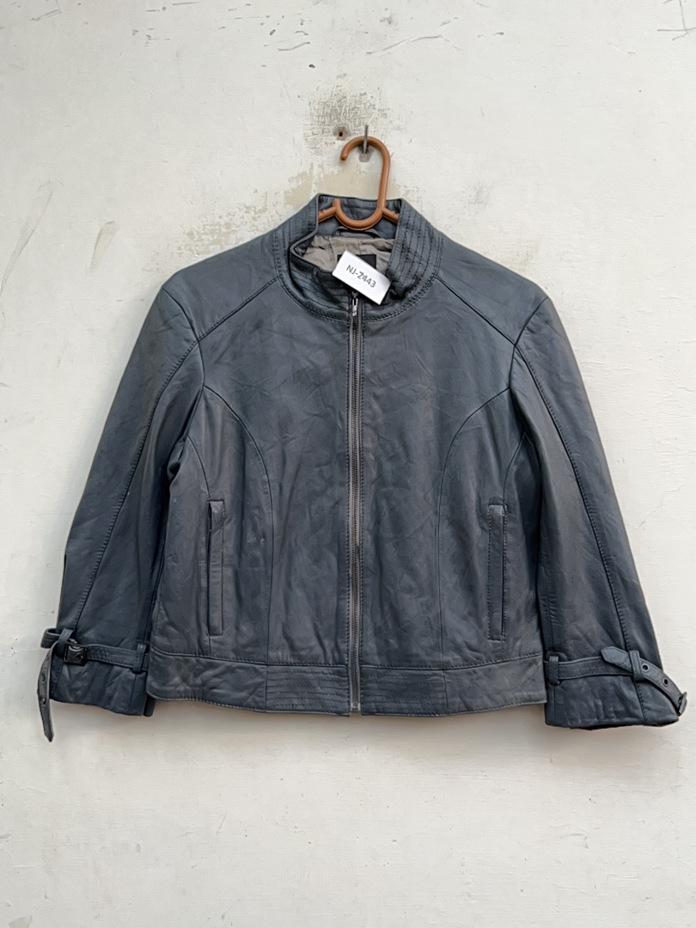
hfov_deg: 51.4
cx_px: 348
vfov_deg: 65.3
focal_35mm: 27
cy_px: 464
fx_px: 724
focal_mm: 5.1
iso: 80
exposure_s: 1/60
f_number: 1.6
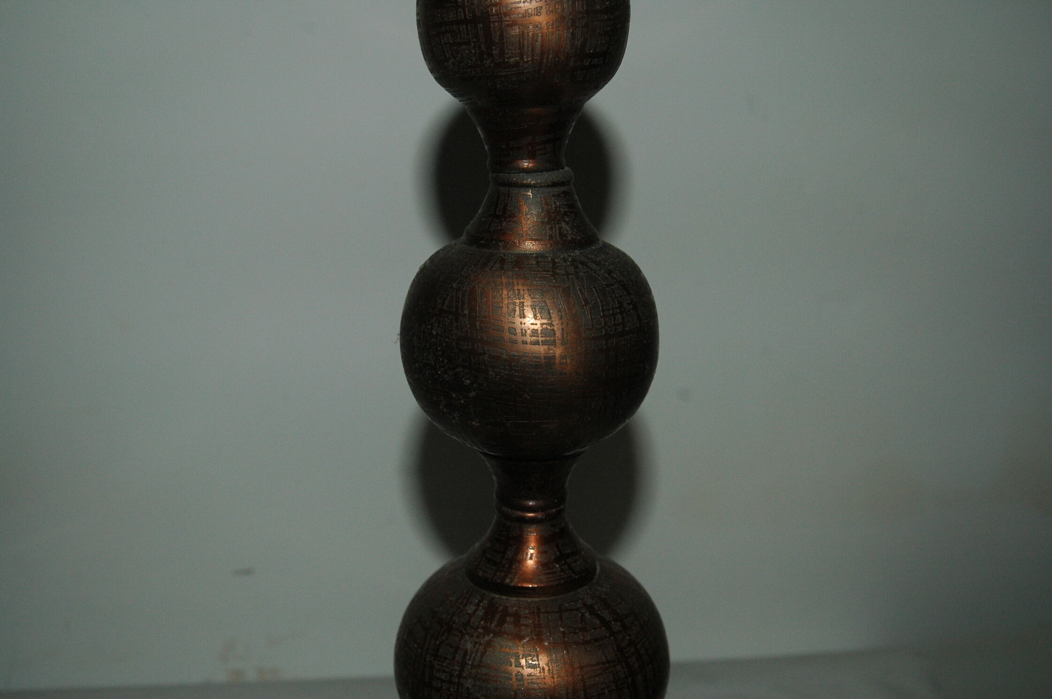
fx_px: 1357
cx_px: 526
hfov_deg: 42.4
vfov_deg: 28.9
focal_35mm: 46
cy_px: 350
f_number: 7.1
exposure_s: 1/125
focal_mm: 31
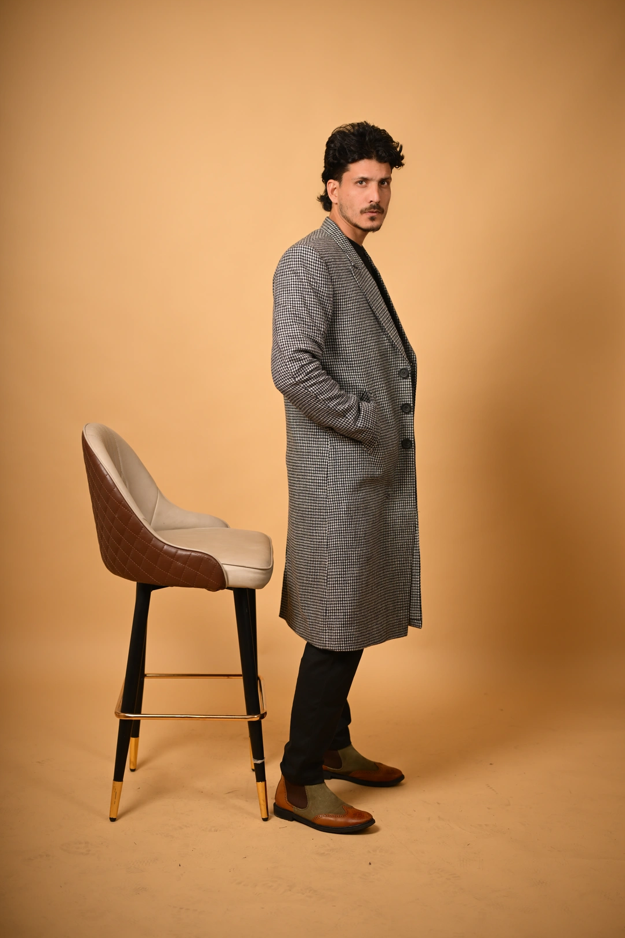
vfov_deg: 38.9
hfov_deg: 26.5
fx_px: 1329
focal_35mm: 51
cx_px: 318
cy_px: 470
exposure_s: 1/1000
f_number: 2.2
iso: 160
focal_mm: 50
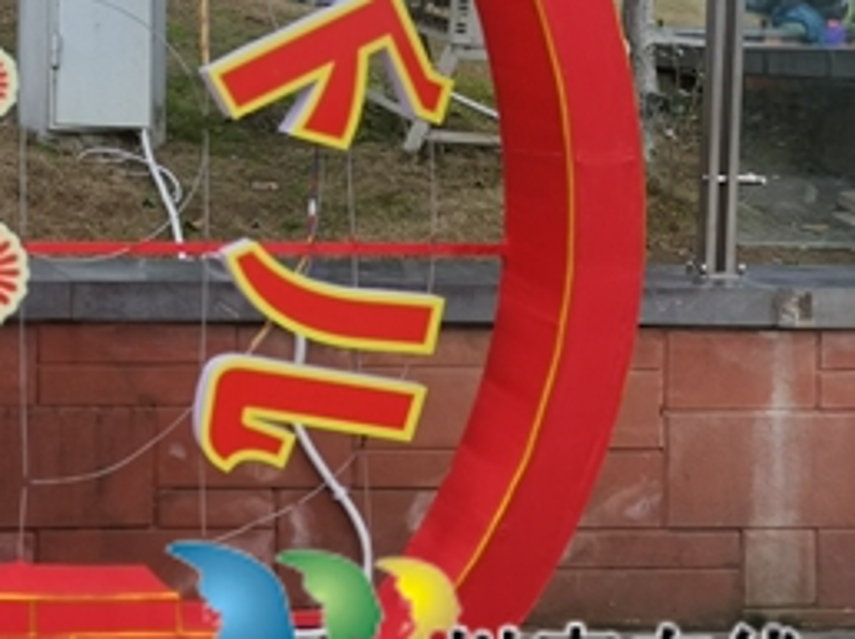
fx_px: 2023
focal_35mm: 82
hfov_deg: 22.1
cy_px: 46
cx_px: -156
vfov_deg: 17.7
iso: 50
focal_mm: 4.75
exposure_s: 1/191
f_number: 4
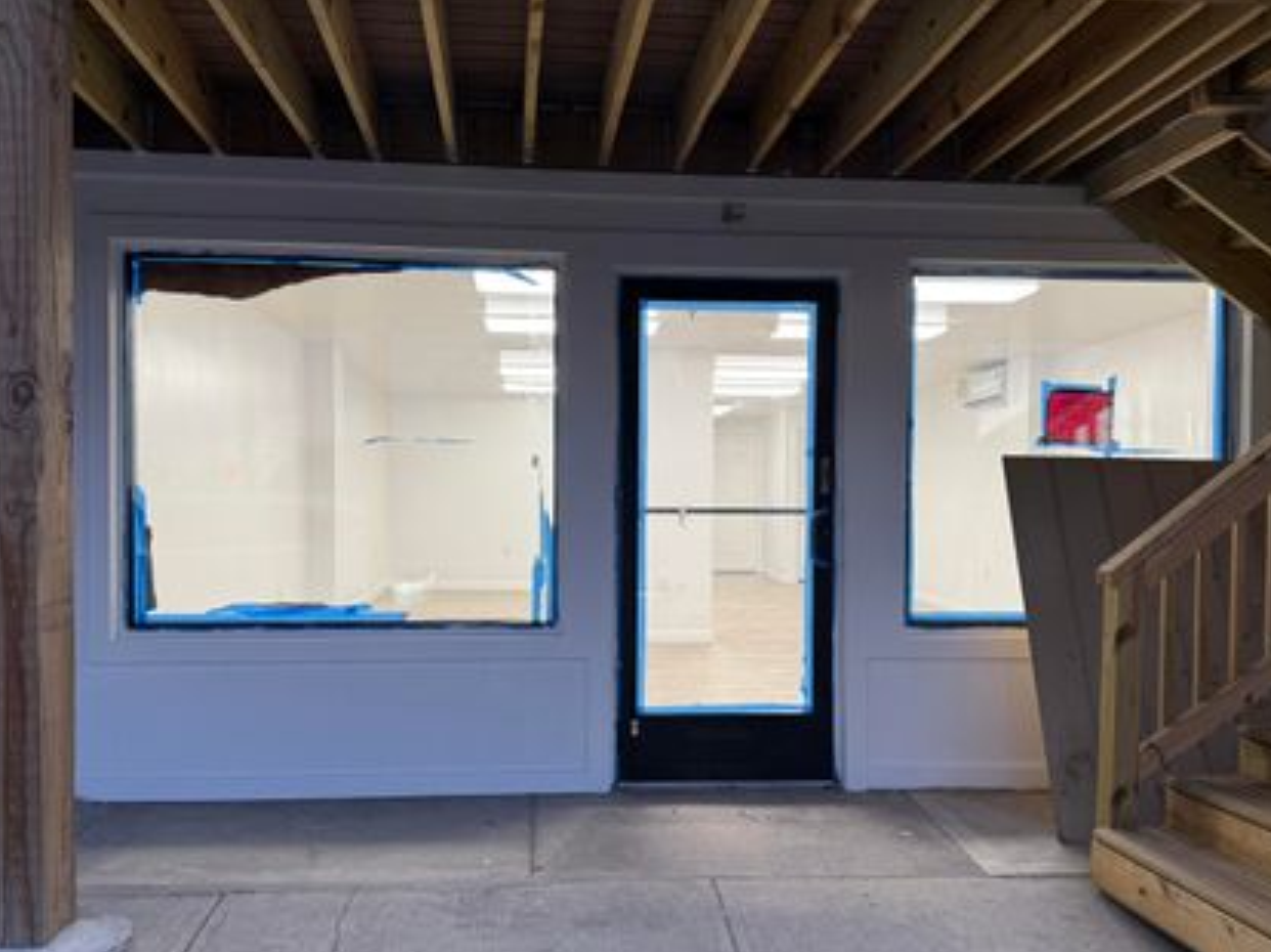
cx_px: 629
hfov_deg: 61.7
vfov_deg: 48.1
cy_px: 521
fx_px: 1064
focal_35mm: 29
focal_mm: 6.76
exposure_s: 1/120
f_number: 1.78
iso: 125
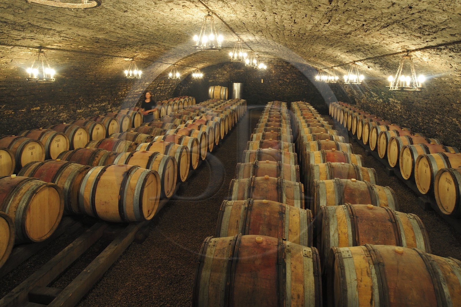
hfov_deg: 73.8
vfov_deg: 53.1
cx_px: 230
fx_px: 307
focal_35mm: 24
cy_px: 154
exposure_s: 1/1.25
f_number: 8
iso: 400
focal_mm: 24
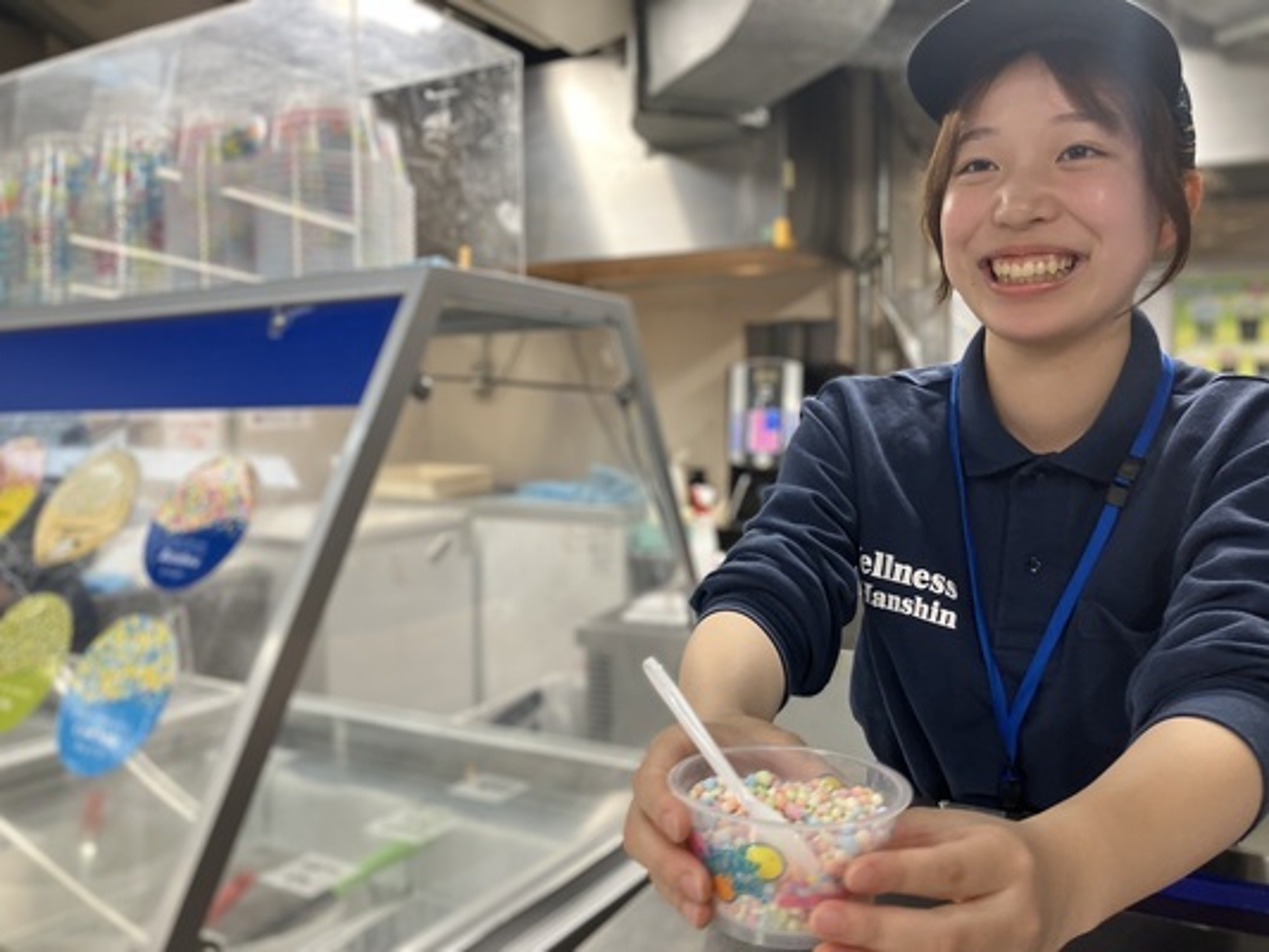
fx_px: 1027
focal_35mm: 28
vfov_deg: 49.8
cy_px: 476
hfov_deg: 63.4
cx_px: 634
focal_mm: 3.99
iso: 160
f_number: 1.8
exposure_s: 1/60
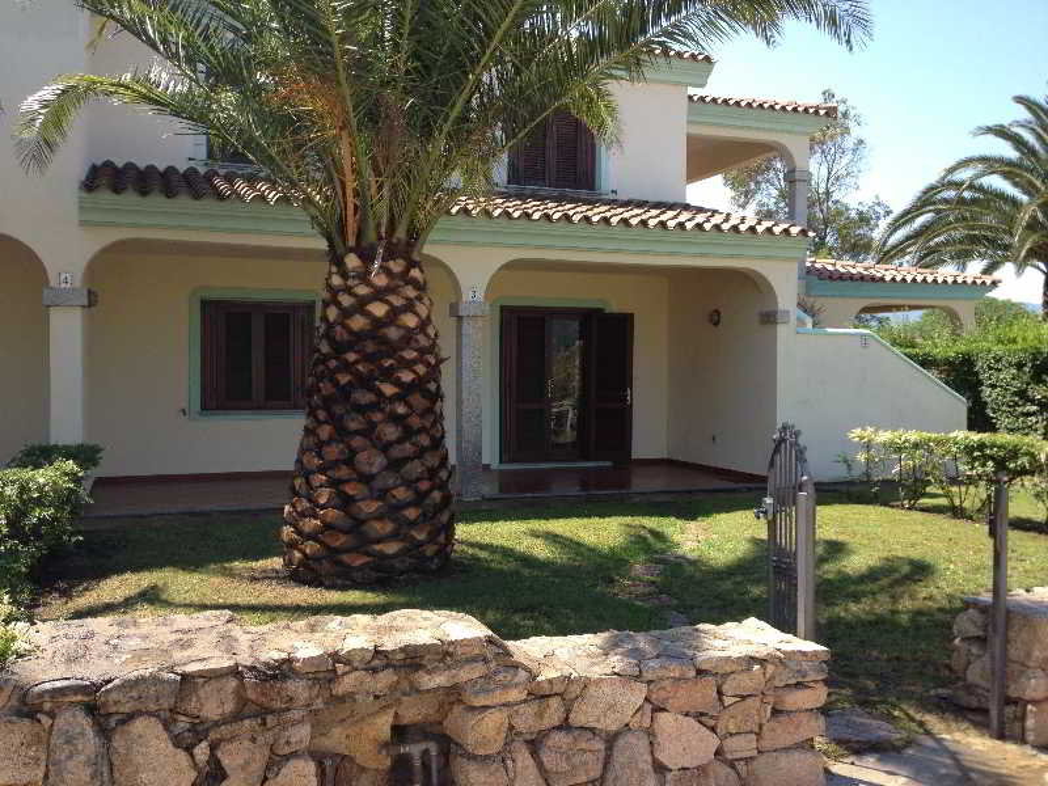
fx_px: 1060
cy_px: 393
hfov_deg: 52.6
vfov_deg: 40.7
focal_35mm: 35
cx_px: 524
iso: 64
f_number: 2.4
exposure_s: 1/681
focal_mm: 4.28
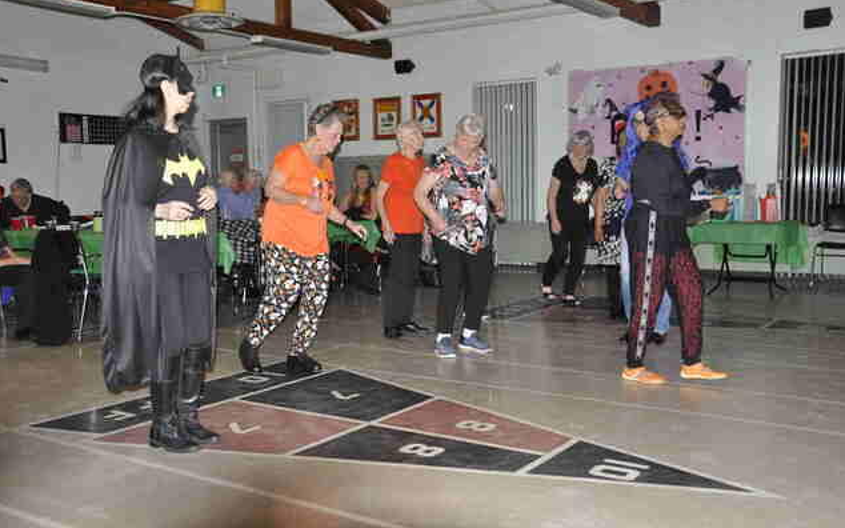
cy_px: 279
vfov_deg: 34.4
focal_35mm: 37
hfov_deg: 52.8
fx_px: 852
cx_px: 424
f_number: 6.3
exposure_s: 1/60
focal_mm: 24
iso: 2000
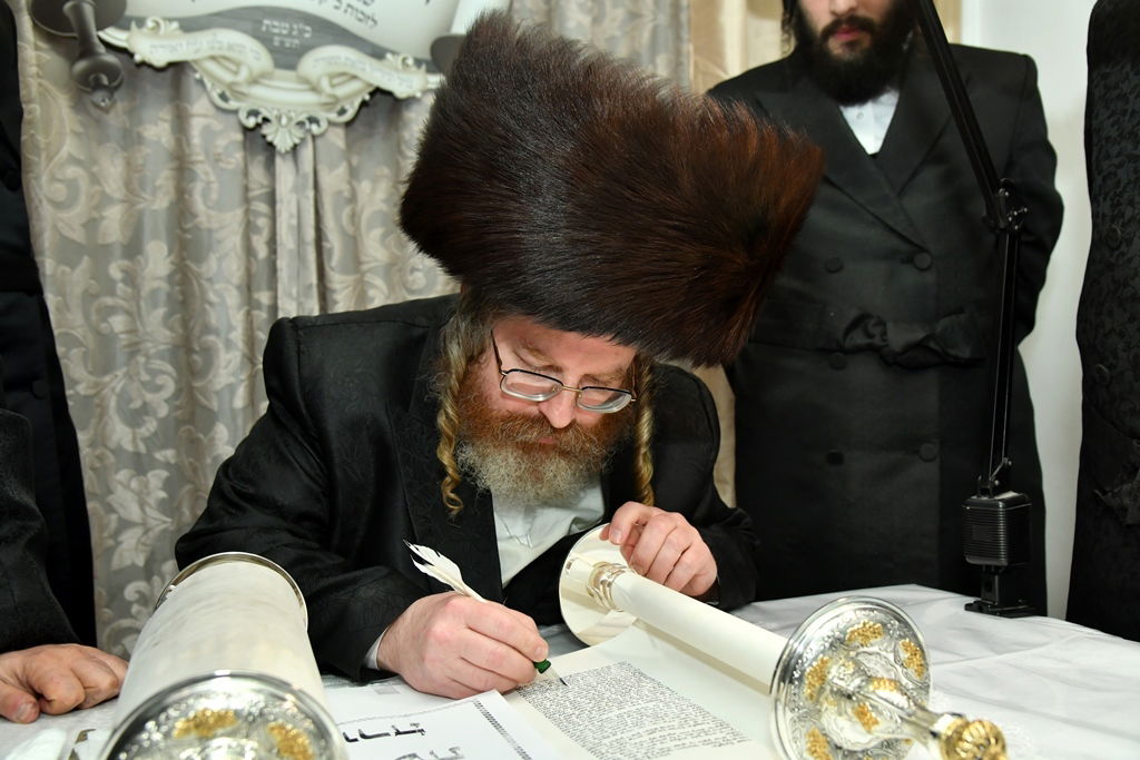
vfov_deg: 42.3
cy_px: 380
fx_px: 982
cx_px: 570
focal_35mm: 31
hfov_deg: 60.3
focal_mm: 31
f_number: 5.6
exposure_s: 1/250
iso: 1000
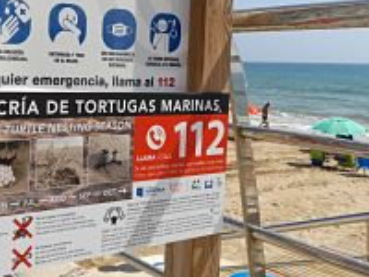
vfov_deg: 28.9
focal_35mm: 50
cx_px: 89
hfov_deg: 37.2
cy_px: 96
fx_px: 533
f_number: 2
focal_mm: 4.6
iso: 20
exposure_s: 1/1004
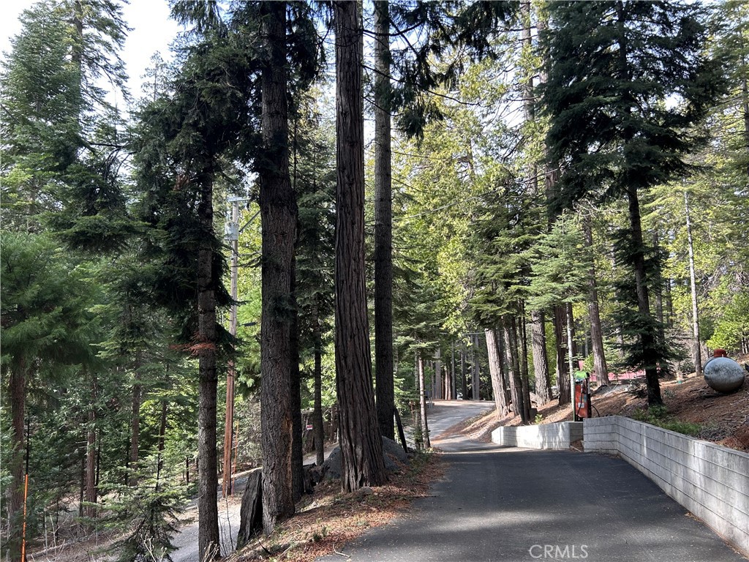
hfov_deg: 67.3
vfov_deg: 53.1
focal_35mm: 26
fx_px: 563
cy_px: 281
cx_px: 374
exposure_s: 1/266
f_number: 1.5
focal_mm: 5.7
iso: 40
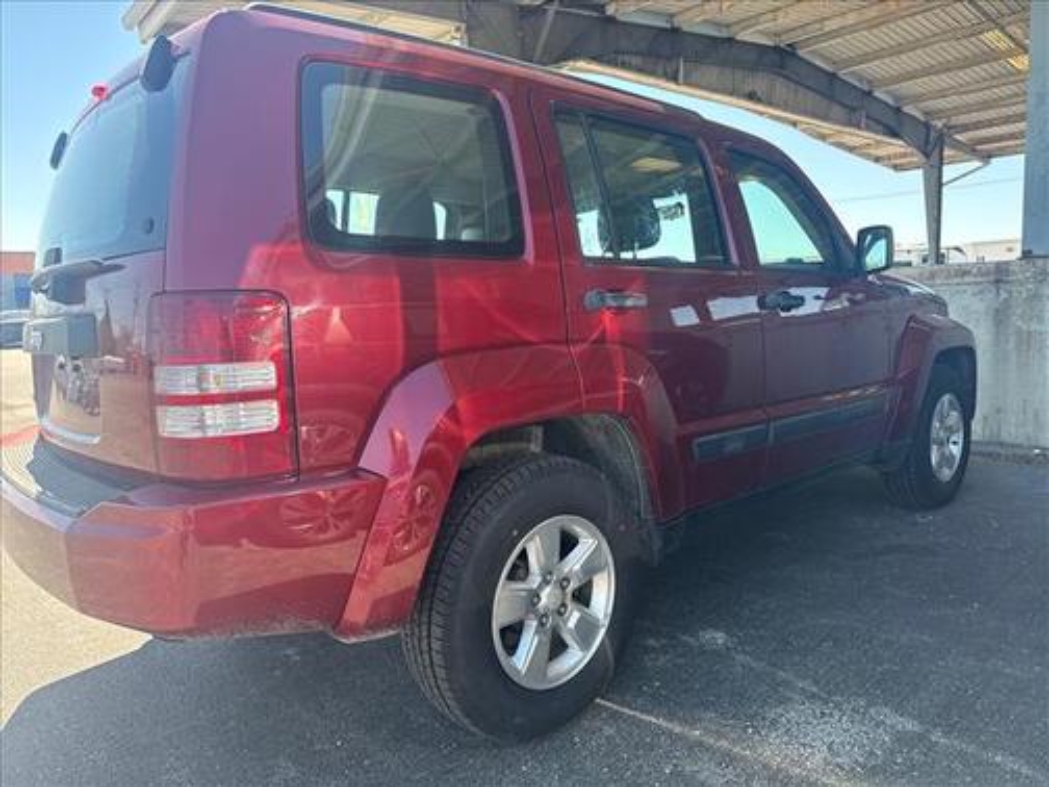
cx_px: 524
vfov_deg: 56.8
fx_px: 727
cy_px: 394
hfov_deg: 71.6
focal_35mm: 24
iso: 100
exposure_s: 1/665
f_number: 1.78
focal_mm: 6.76
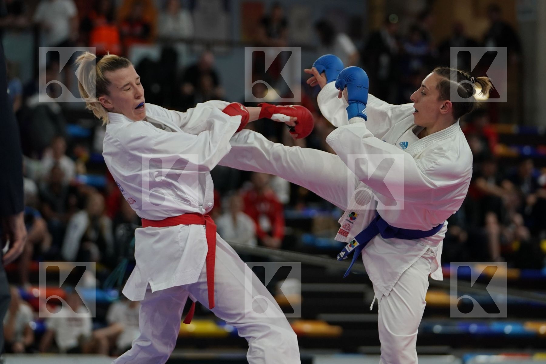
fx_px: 3048
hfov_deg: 10.2
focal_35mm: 201
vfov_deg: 6.8
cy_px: 182
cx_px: 273
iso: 1250
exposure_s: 1/1000
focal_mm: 134
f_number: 2.8
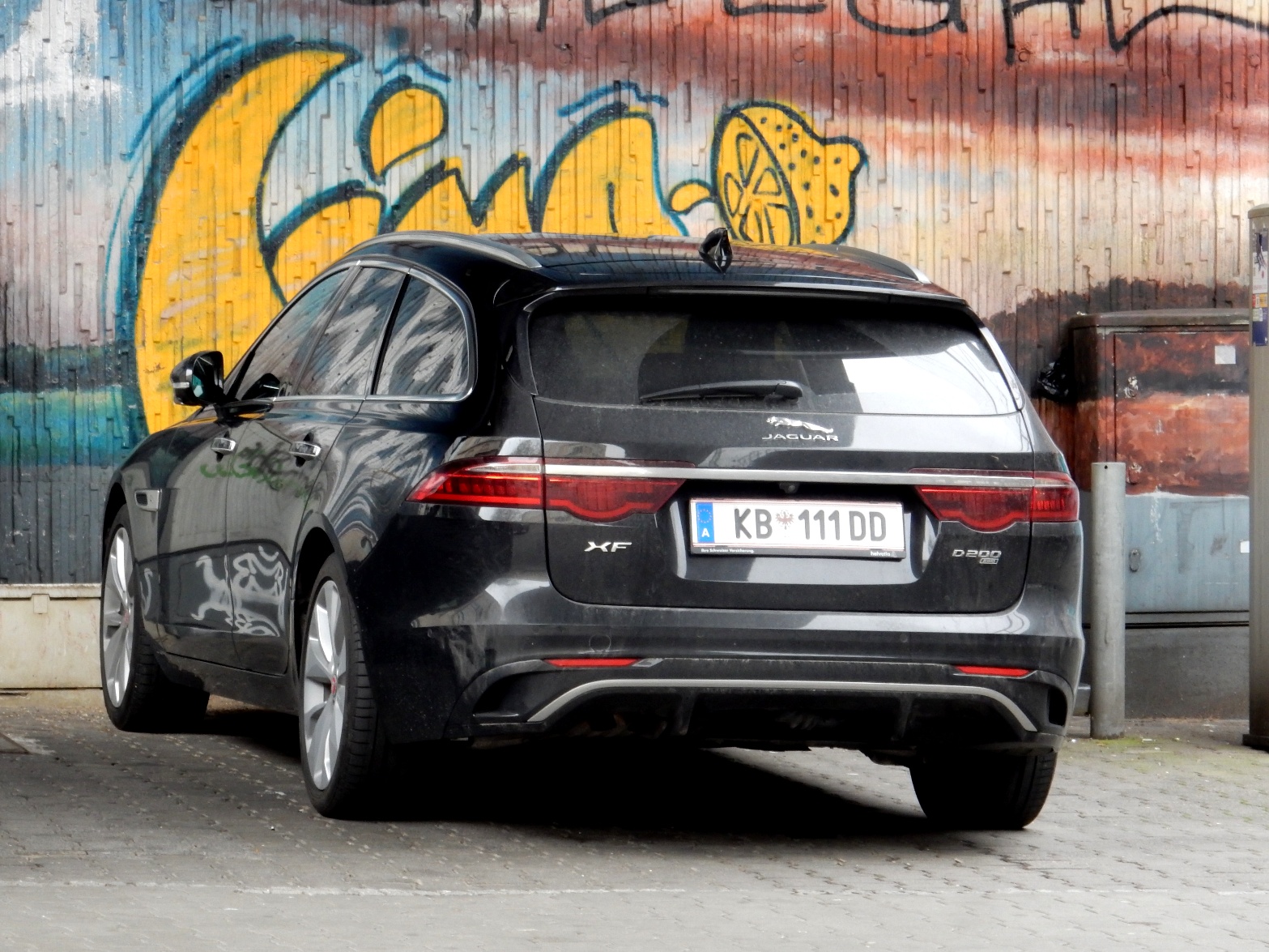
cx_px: 634
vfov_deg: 7.7
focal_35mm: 193
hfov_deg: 10.2
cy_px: 476
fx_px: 7075
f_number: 6.3
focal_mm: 34.5
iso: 360
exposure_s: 1/30
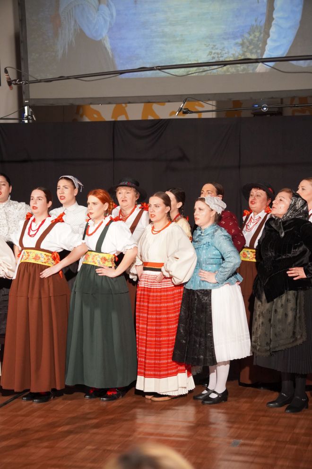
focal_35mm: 75
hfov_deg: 18.2
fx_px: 975
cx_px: 156
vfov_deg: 27.0
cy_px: 234
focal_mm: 50
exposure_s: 1/125
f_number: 3.2
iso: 2000
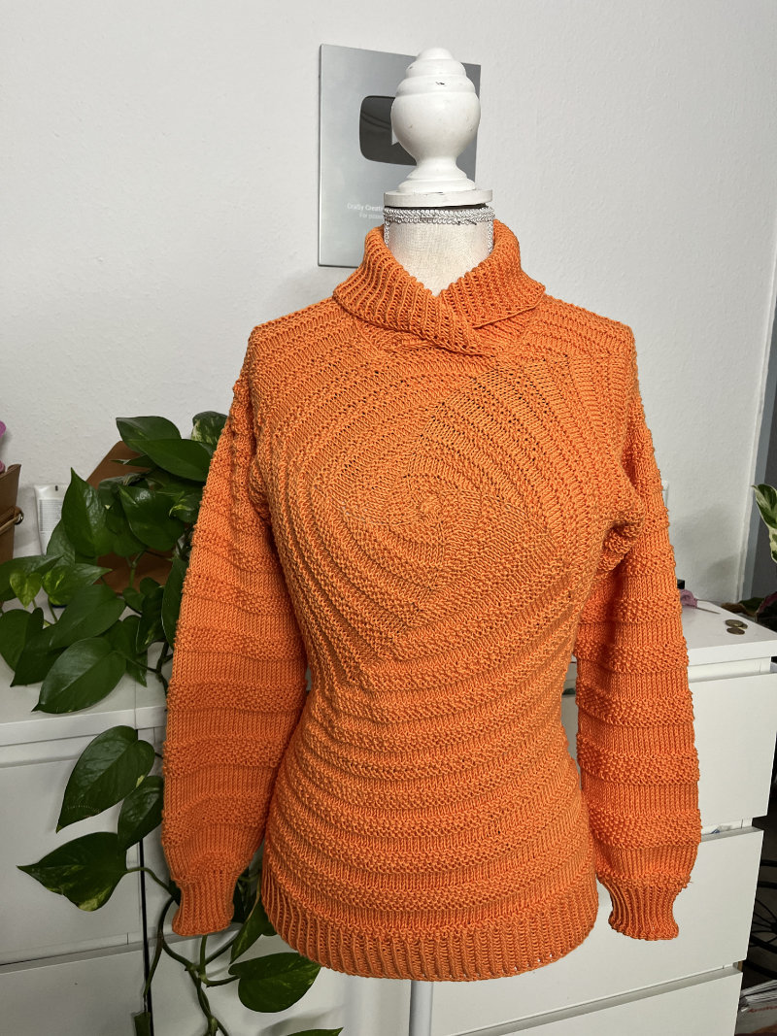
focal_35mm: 26
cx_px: 388
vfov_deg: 67.3
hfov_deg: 53.1
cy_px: 518
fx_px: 778
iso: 125
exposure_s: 1/121
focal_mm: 5.1
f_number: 1.6
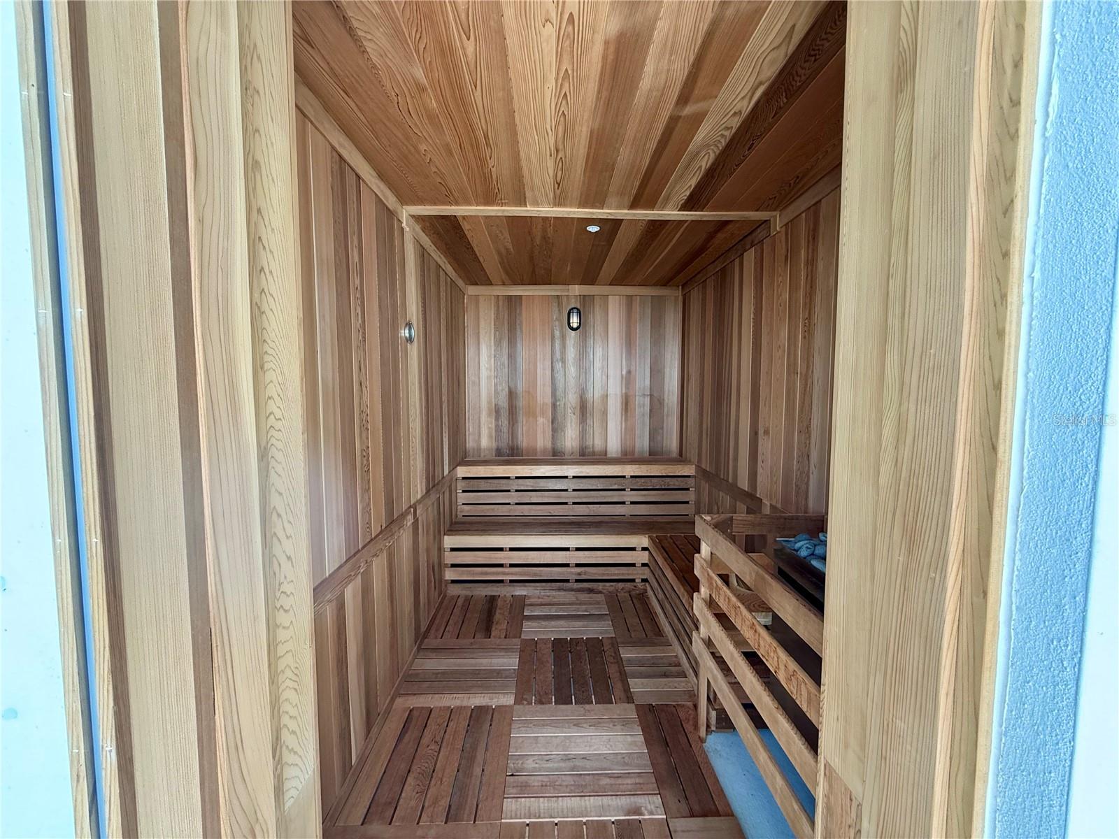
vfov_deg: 85.7
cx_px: 560
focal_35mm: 14
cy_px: 420
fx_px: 453
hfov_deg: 102.1
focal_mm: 2.22
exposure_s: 1/99
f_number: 2.2
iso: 125
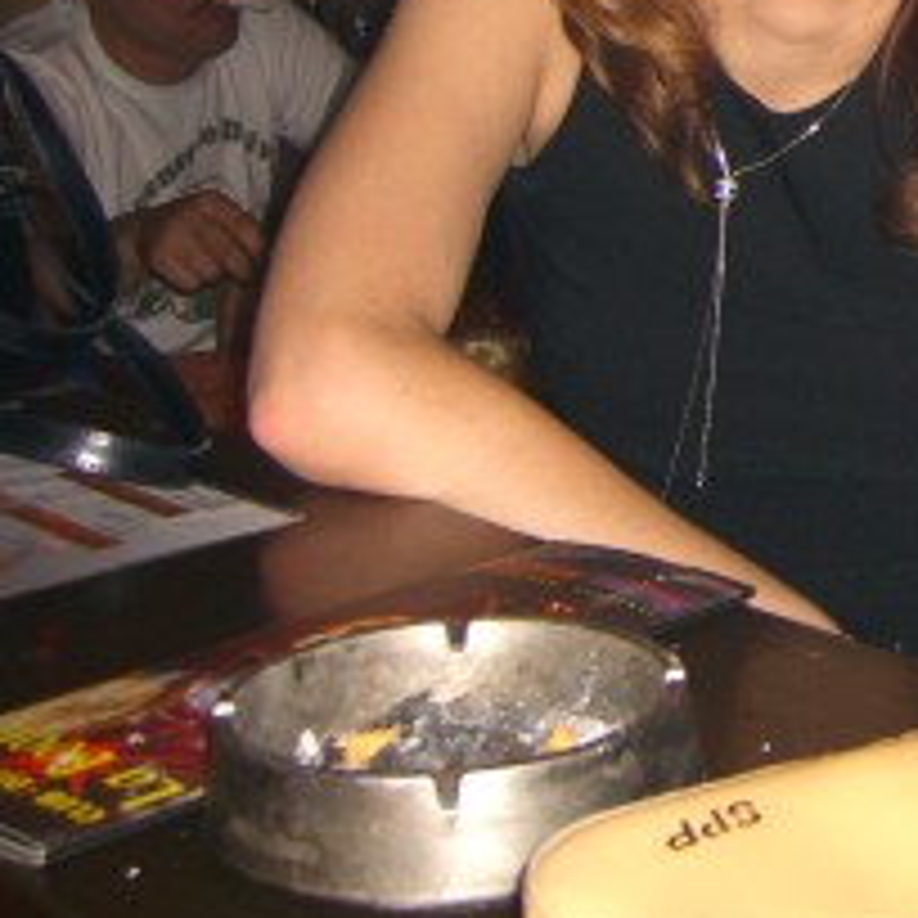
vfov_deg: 17.1
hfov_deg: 16.5
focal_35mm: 99
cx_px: 1242
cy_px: -63
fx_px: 2970
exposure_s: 1/60
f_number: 2.8
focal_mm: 7.9
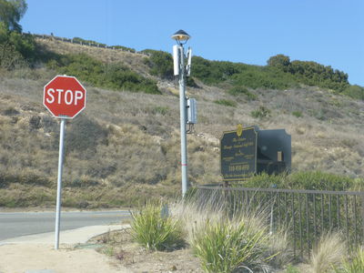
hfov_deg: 31.2
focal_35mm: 62
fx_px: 652
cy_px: 136
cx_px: 182
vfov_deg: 23.7
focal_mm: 11
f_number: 4.8
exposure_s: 1/320
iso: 100
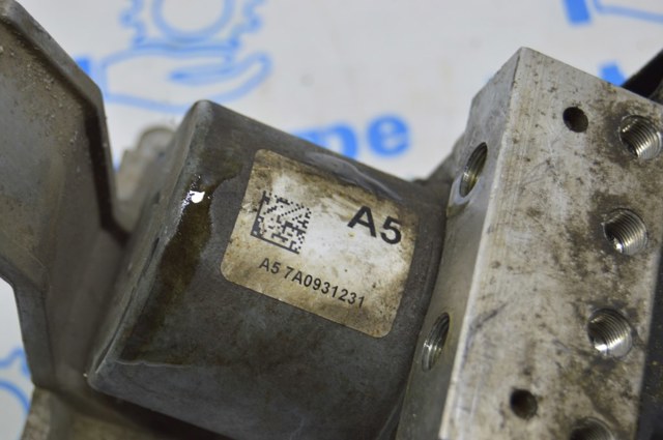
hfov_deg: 24.6
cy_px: 220
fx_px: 1517
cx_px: 332
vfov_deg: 16.5
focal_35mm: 82
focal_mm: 55
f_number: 5.6
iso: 400
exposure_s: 1/20
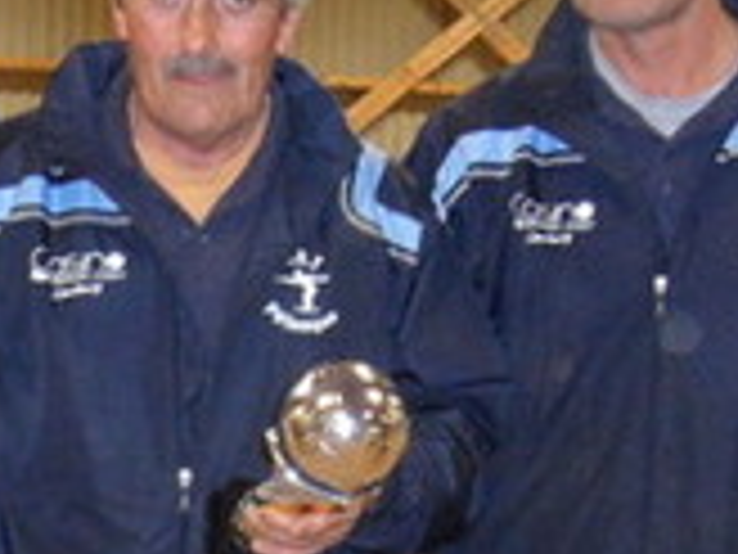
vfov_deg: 12.8
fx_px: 2452
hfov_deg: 17.1
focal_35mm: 115
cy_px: 513
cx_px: 344
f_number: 3.4
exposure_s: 1/30
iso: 480
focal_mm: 5.3
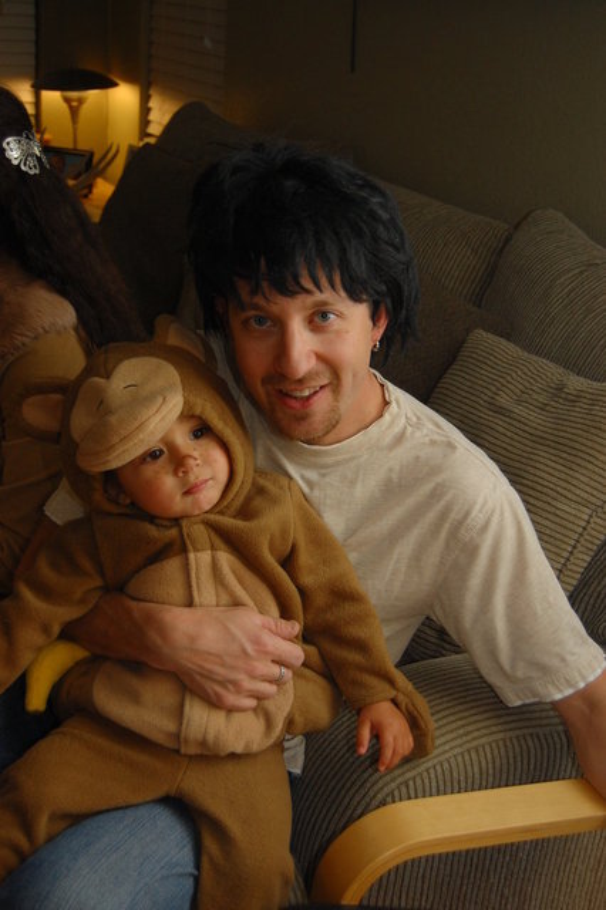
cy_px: 455
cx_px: 303
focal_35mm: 46
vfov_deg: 42.3
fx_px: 1175
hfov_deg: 28.9
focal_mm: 31
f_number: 4.5
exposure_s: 1/60
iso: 400
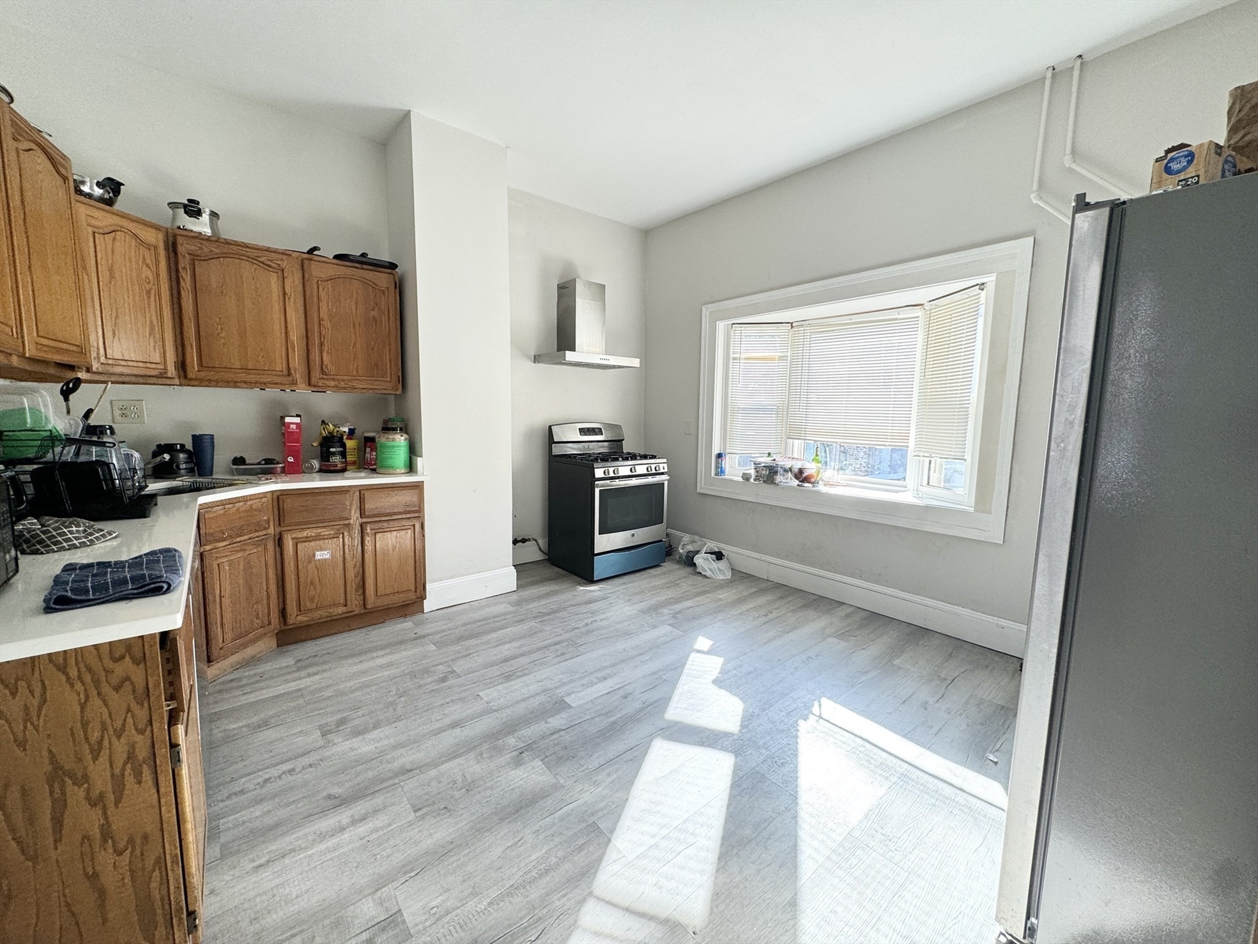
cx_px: 629
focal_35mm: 14
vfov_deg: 85.7
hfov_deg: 102.1
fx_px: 509
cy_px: 472
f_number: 2.2
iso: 50
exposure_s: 1/99
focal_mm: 2.22
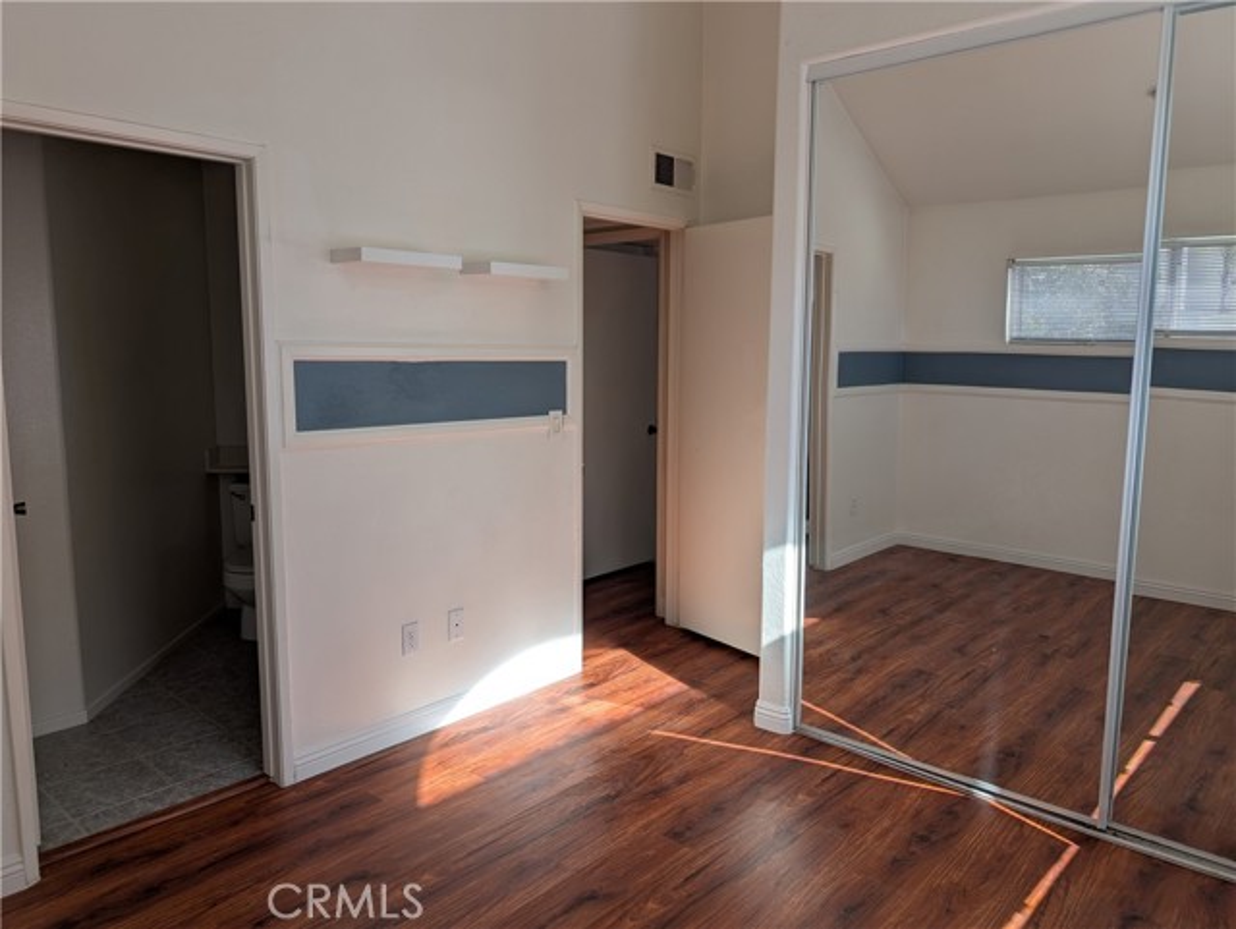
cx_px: 618
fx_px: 858
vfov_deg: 56.9
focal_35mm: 24
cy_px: 464
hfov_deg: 71.6
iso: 19
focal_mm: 6.9
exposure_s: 1/419
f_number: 1.68
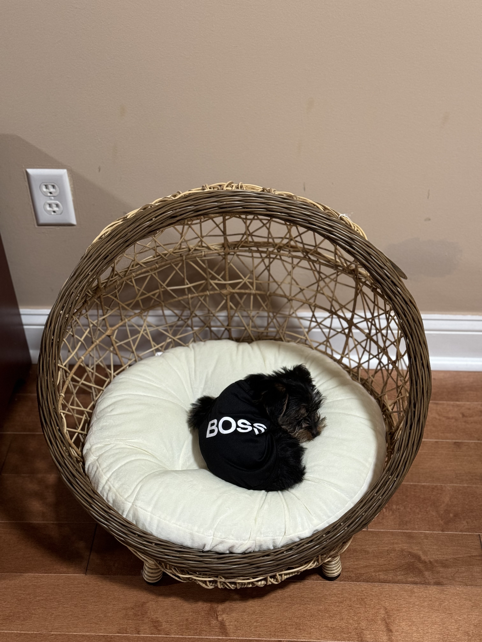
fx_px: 891
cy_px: 321
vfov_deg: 39.7
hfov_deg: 30.3
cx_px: 241
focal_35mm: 48
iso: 250
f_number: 1.78
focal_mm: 6.76
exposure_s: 1/40
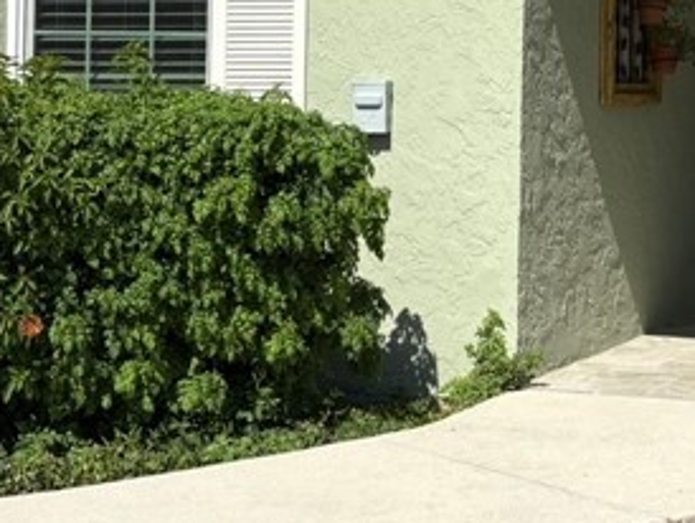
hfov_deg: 19.7
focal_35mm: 97
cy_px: 10
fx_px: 1949
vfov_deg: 15.0
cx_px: 682
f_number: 1.6
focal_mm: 5.96
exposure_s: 1/5348
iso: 50
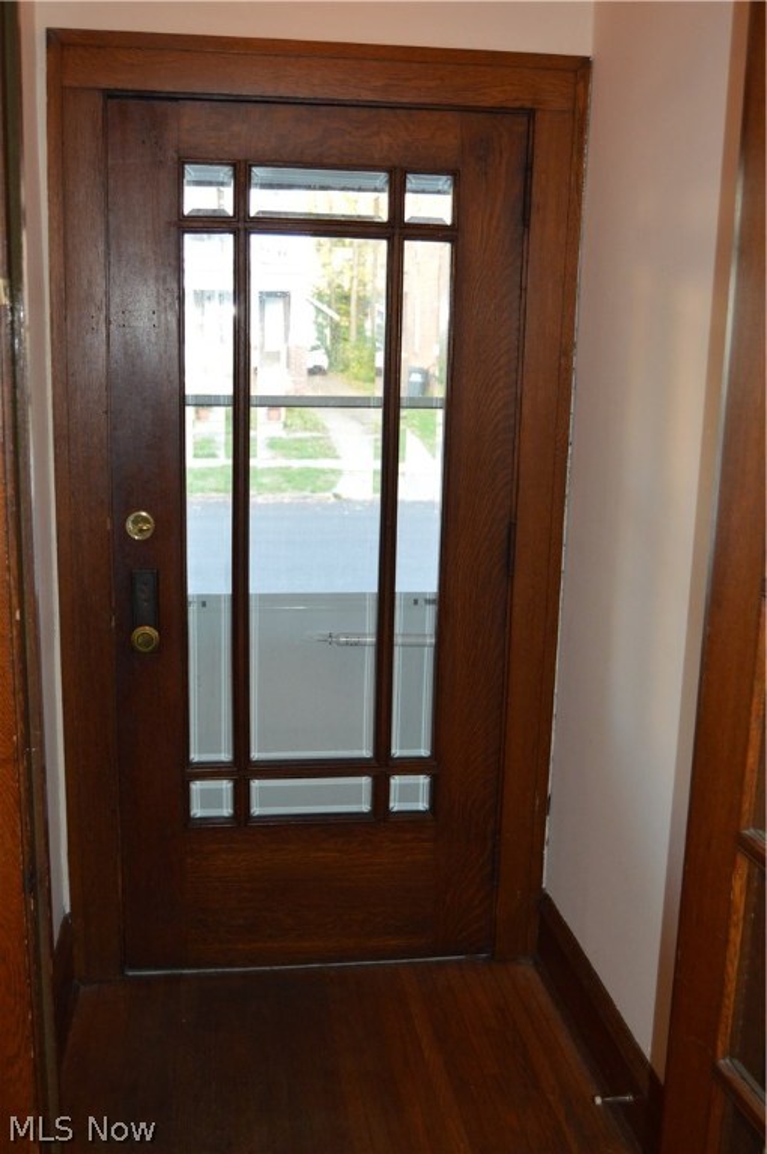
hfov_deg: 34.1
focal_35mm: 39
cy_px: 577
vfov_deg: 49.6
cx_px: 384
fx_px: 1250
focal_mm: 26
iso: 1000
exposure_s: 1/60
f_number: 4
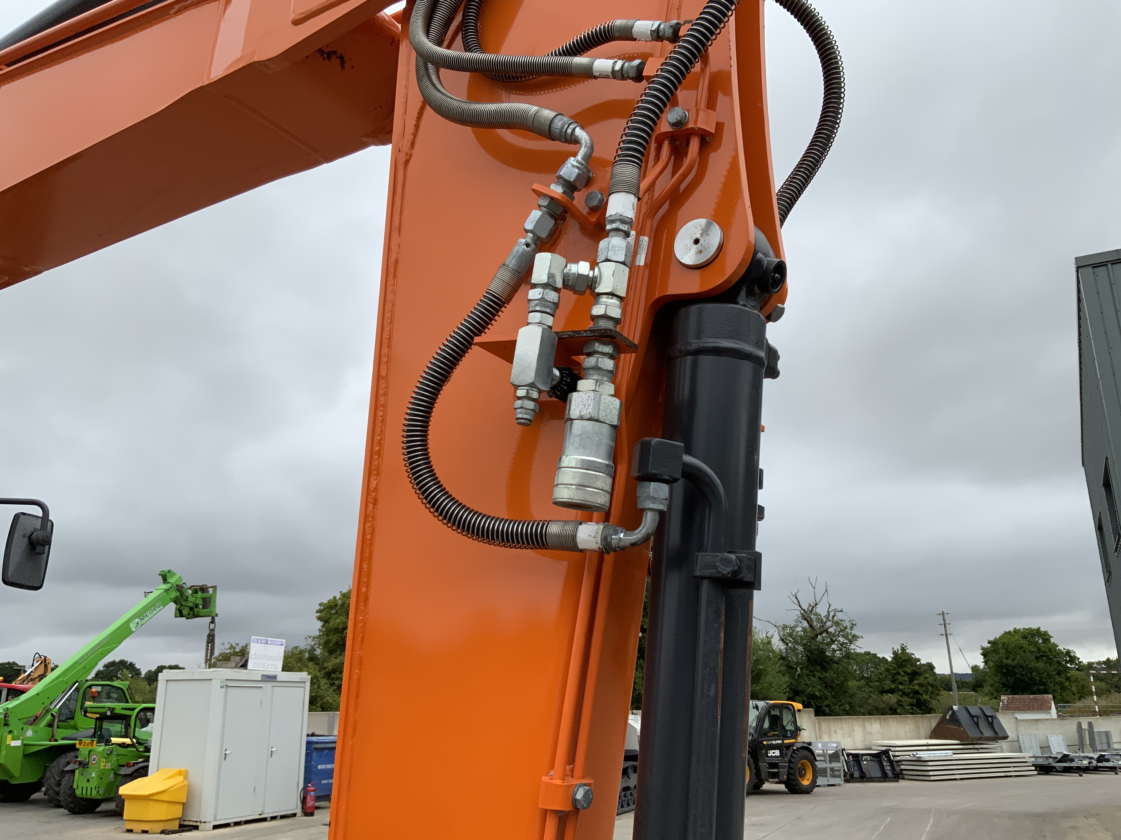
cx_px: 560
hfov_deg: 61.7
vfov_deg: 48.2
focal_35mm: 29
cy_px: 420
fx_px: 939
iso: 16
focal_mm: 3
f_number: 1.8
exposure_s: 1/1121
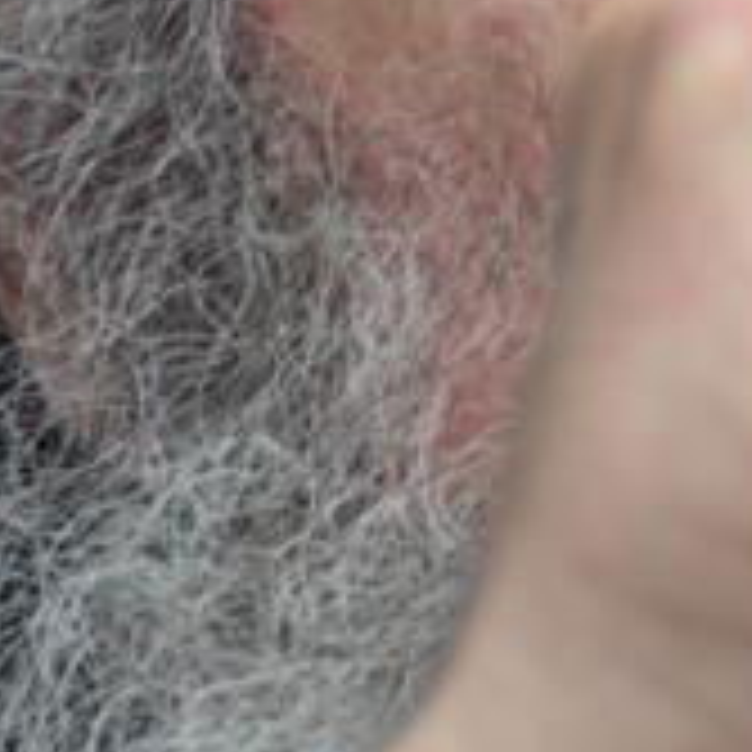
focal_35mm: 822
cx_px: 1391
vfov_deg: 2.1
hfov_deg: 2.1
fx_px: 20193
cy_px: -126
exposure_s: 1/500
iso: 400
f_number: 5.3
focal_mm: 105
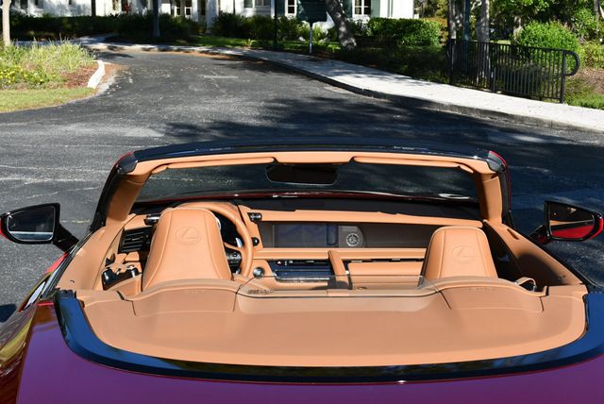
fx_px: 1075
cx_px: 302
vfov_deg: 21.3
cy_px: 202
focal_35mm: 64
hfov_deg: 31.4
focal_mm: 32
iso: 140
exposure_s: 1/250
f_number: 8
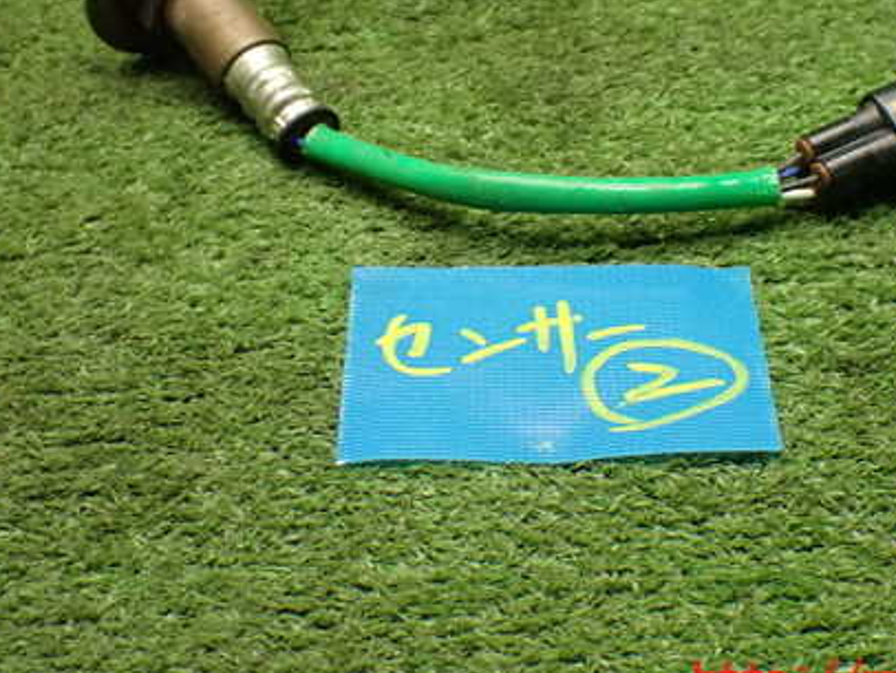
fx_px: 1683
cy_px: 214
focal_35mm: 65
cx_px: 530
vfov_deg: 22.5
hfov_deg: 29.7
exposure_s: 1/80
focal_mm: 7.84
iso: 800
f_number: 2.9
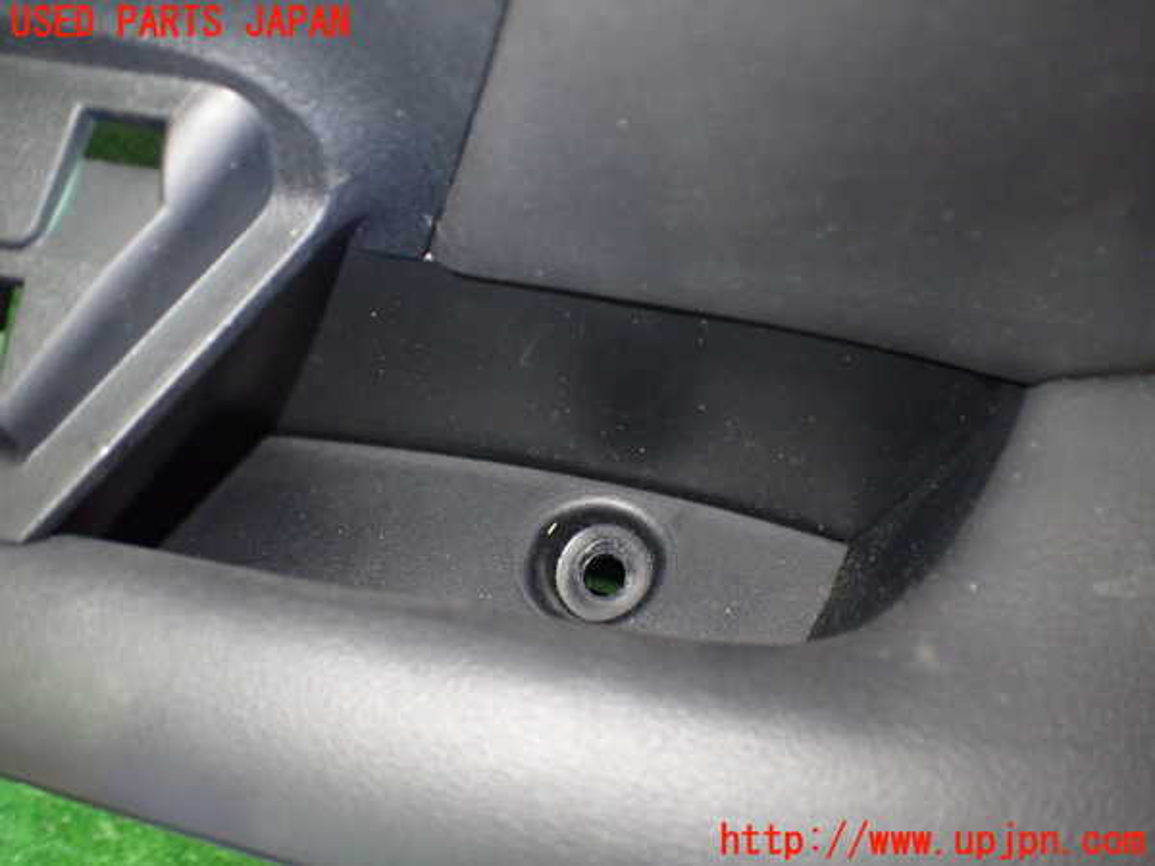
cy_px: 433
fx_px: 1001
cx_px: 578
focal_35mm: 30
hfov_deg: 60.0
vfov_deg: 46.8
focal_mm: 5.4
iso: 800
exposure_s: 1/30
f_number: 2.3
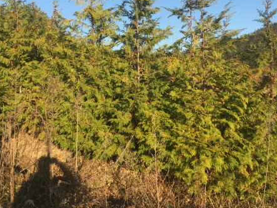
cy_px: 86
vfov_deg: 40.6
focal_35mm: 35
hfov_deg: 52.6
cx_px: 141
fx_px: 280
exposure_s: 1/827
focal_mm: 4.15
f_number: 2.2
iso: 25
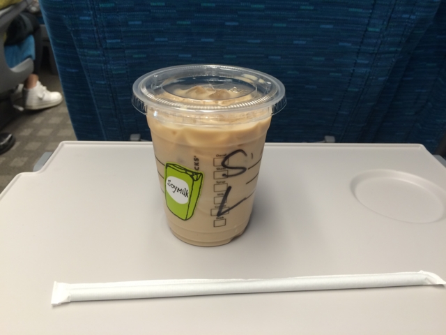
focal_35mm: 29
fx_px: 374
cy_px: 168
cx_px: 223
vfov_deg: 48.2
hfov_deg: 61.7
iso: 64
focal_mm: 4.15
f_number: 2.2
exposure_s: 1/30
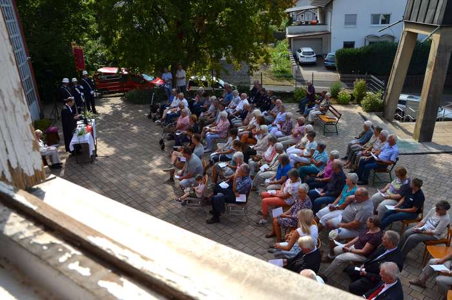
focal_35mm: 27
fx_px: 338
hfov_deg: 67.5
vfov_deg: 47.8
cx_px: 226
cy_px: 150
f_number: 10
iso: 200
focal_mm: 18
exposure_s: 1/400
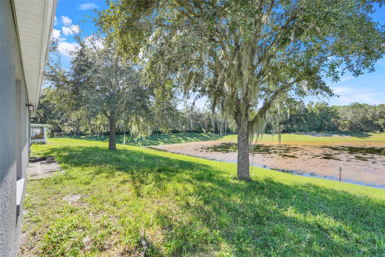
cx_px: 192
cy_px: 128
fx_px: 171
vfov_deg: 73.7
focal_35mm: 16
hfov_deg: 96.7
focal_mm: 16
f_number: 9
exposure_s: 1/20
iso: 250
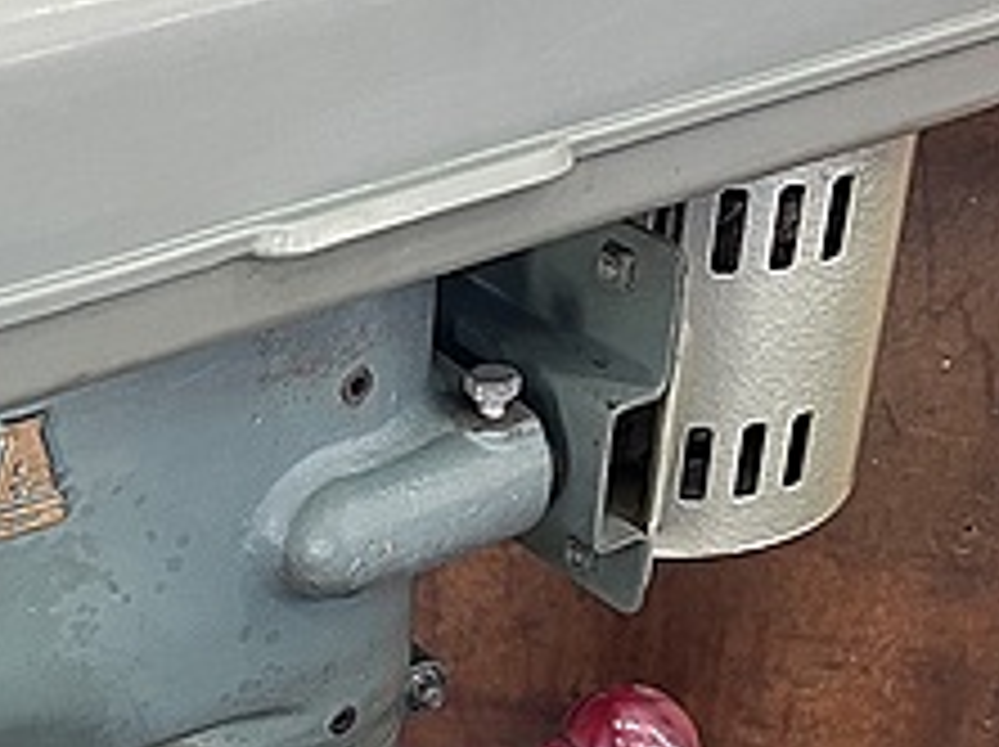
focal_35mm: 75
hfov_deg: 25.4
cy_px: 684
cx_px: 140
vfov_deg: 19.2
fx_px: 2162
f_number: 1.6
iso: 160
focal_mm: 5.1
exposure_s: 1/60
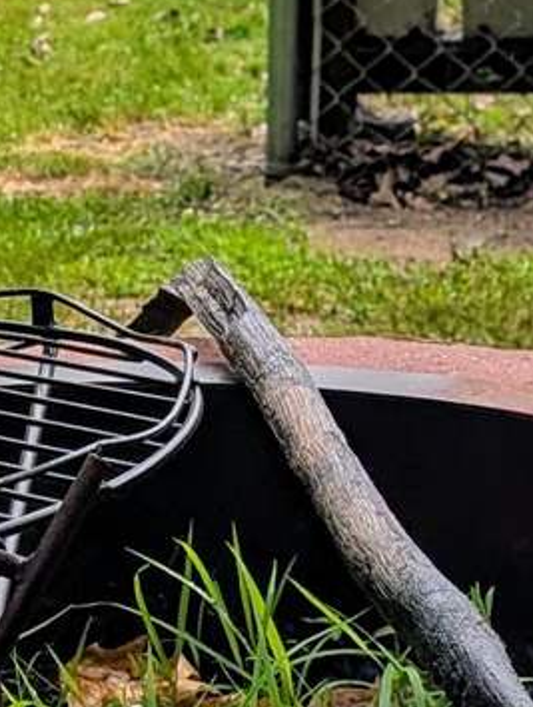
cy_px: 198
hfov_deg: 9.5
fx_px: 3191
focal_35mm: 156
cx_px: 60
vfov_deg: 12.6
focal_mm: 6.9
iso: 21
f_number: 1.68
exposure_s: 1/584
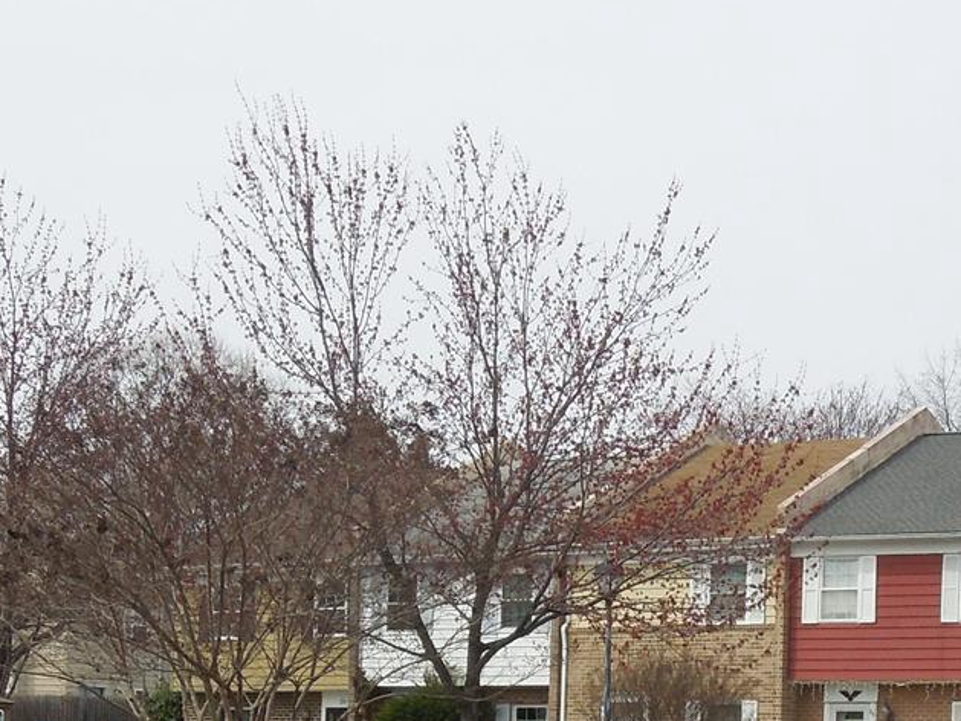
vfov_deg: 12.7
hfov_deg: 17.2
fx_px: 3165
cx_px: 623
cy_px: 862
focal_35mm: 114
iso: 100
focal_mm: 6.3
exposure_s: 1/1000
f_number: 3.7
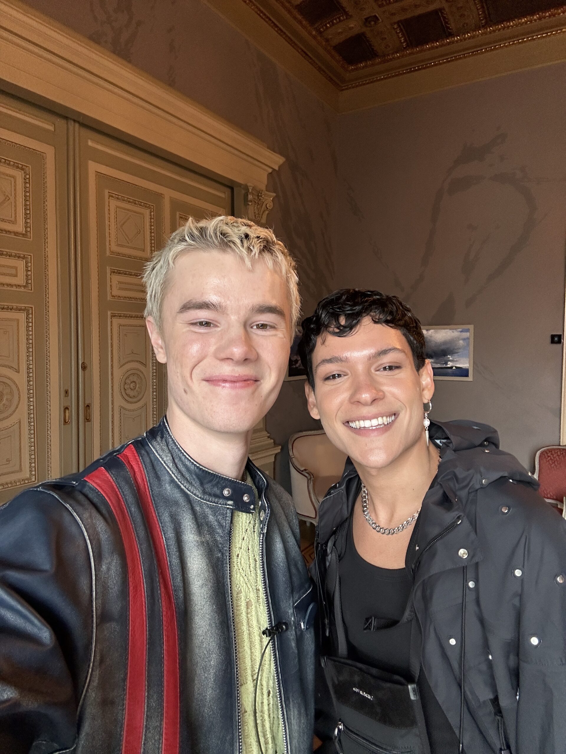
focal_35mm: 23
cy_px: 377
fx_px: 501
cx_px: 283
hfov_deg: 58.9
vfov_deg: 73.9
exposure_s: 1/60
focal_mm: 2.69
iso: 100
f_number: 1.9
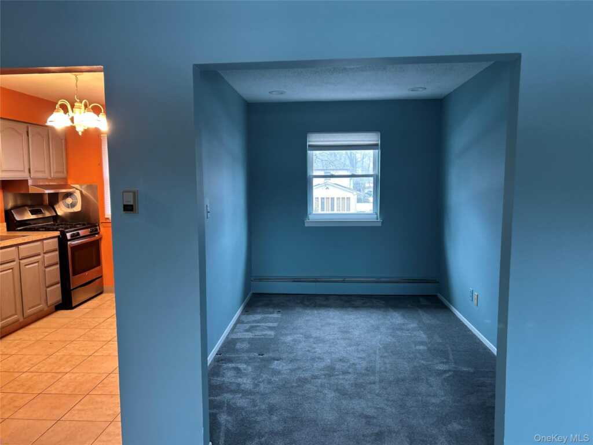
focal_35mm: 26
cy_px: 222
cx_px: 296
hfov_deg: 67.3
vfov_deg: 53.1
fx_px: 445
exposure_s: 1/60
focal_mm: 5.7
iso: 320
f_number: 1.5
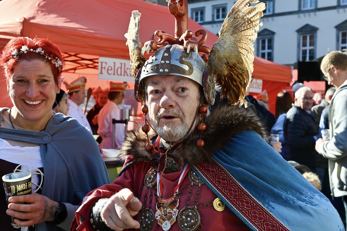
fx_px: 559
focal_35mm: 58
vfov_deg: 23.4
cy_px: 116
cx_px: 174
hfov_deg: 34.5
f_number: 9
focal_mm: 58
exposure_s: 1/200
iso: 200
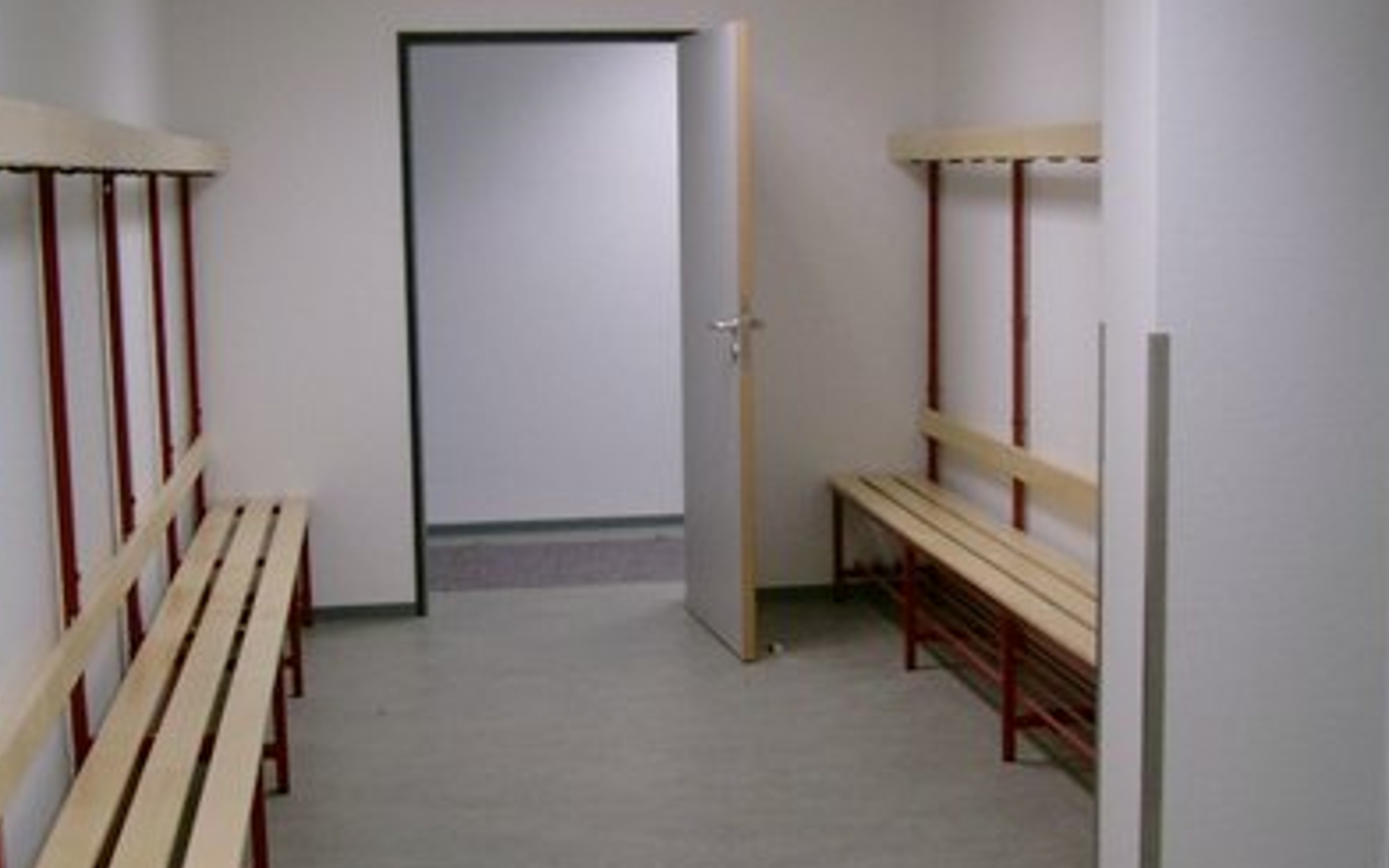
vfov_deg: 21.5
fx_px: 2271
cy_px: 606
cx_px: 840
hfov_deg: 33.9
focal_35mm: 60
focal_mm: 7.6
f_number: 2.6
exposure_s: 1/80
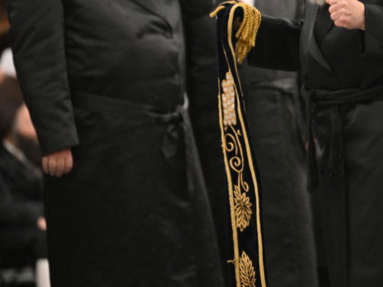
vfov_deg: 3.8
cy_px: 30
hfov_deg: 5.0
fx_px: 4369
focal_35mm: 395
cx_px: 368
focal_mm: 200
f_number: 3.2
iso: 1000
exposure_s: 1/320
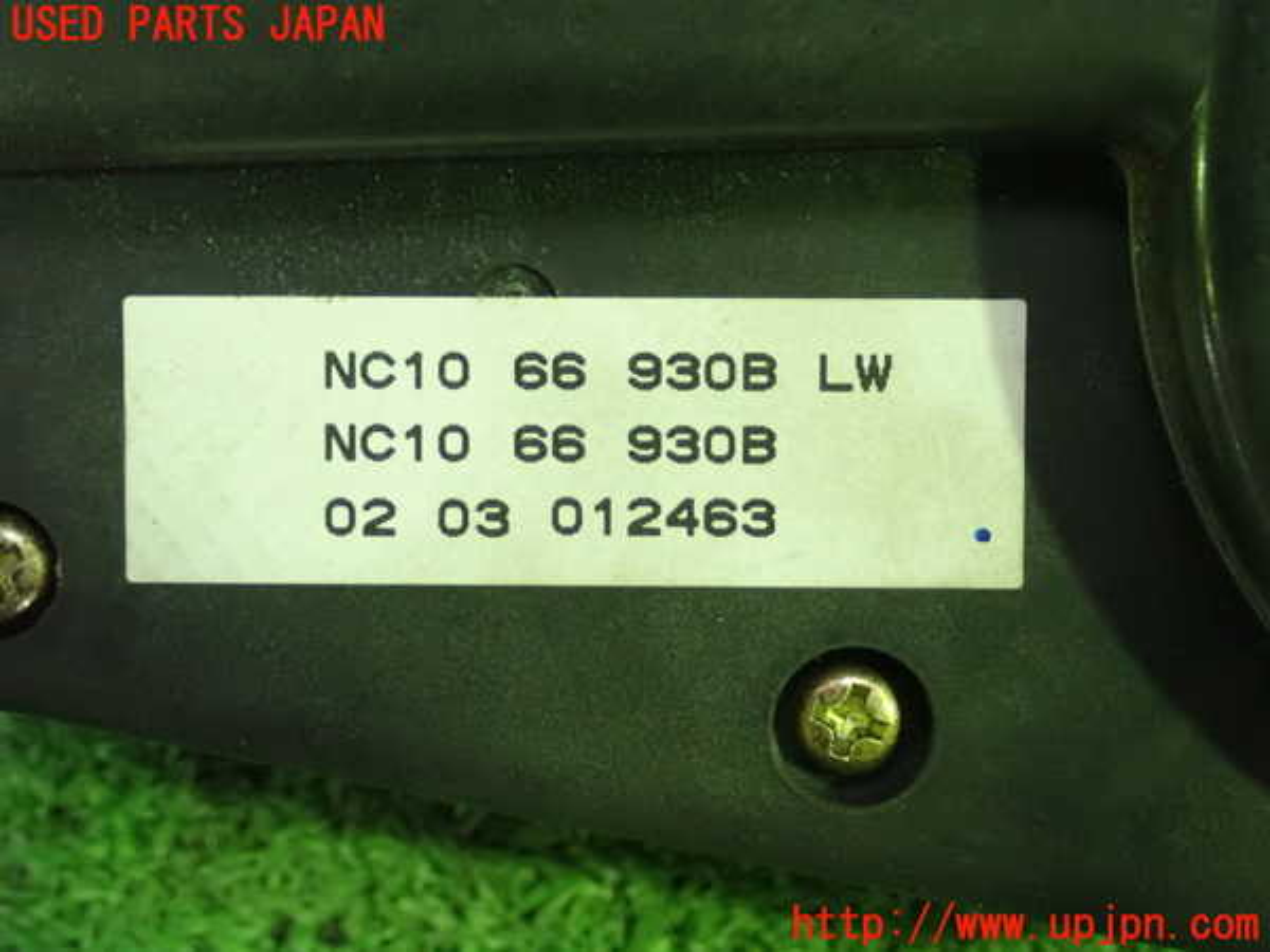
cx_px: 635
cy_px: 476
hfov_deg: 27.8
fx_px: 2568
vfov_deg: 21.0
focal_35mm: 70
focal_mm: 12.6
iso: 1600
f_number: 4
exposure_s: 1/30
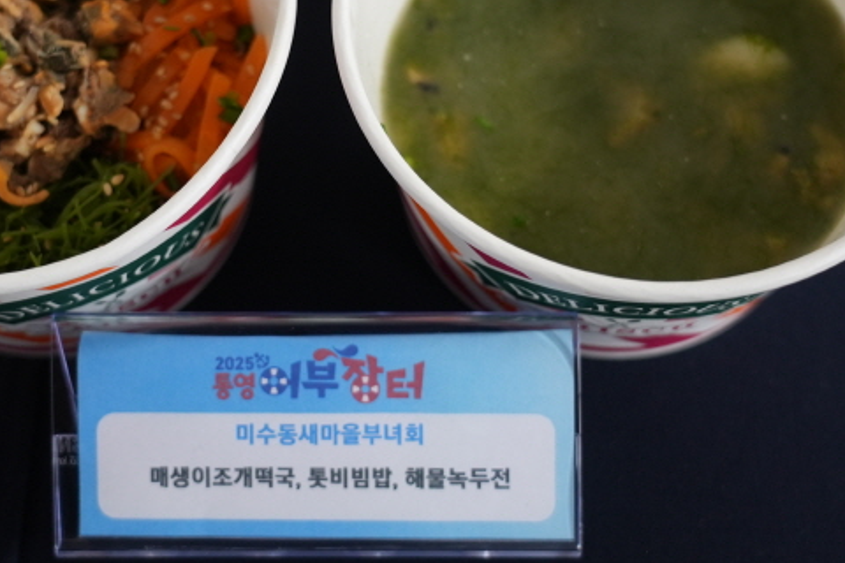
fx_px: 1408
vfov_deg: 22.4
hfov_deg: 33.2
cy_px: 139
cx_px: 303
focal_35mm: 60
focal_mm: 36
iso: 1000
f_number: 4
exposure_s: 1/40
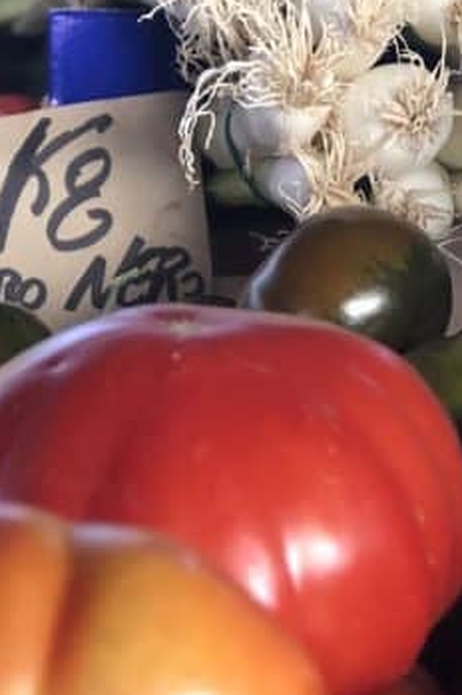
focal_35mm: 136
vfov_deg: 15.1
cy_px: 301
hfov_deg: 10.0
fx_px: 2623
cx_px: 424
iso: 125
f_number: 2.8
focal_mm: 6.6
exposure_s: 1/50
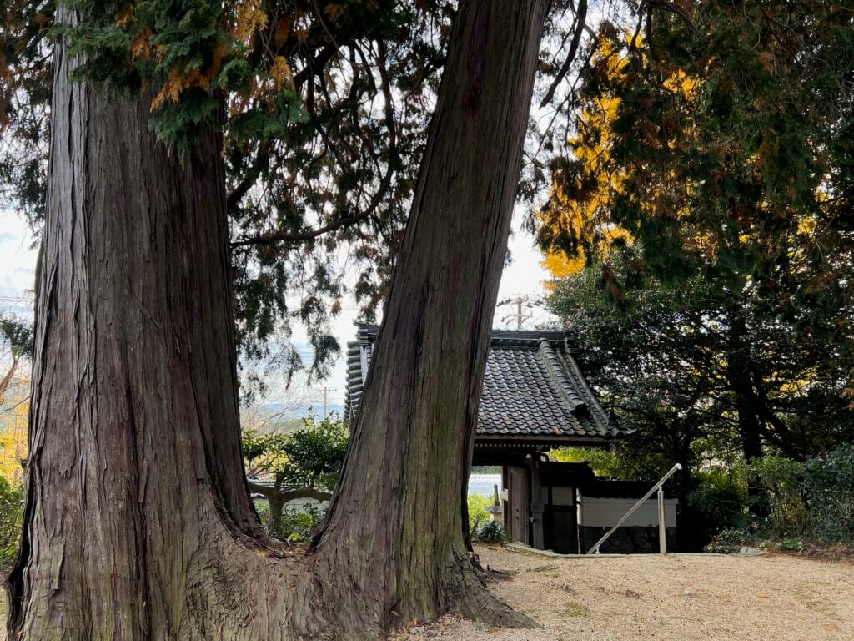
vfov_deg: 53.1
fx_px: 641
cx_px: 427
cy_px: 320
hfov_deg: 67.3
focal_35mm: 26
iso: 50
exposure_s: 1/436
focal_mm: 5.7
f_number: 1.5
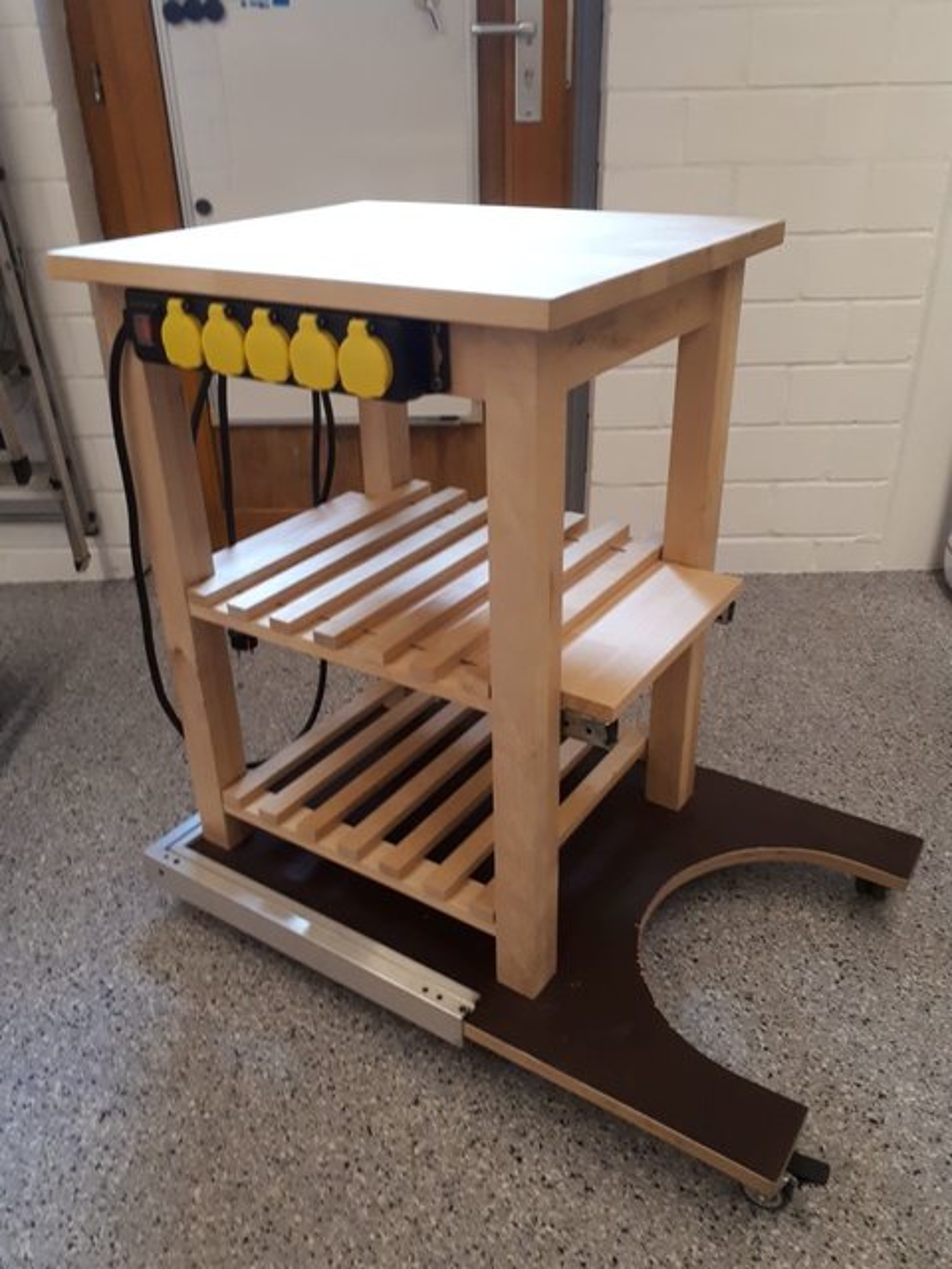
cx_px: 476
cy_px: 634
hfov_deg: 51.4
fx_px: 990
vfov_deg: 65.3
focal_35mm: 27
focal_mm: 3.6
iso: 200
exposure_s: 1/20
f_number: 1.9
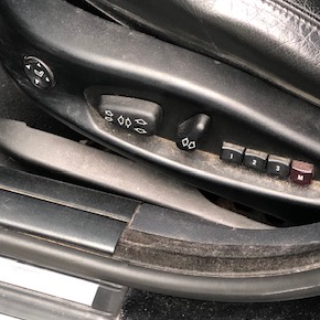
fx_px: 1161
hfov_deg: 15.6
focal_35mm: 111
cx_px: 234
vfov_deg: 15.5
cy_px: 36
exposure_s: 1/30
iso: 80
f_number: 2.8
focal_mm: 6.6
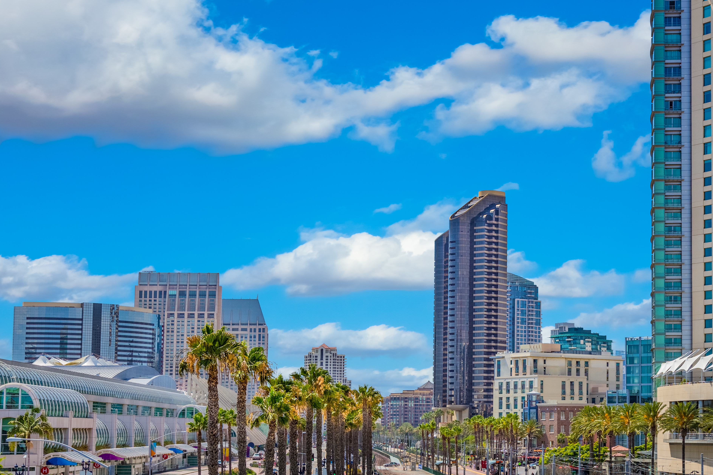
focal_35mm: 66
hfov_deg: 30.4
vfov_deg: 20.6
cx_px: 433
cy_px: 263
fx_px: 1307
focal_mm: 42
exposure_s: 1/800
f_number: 5.6
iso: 100
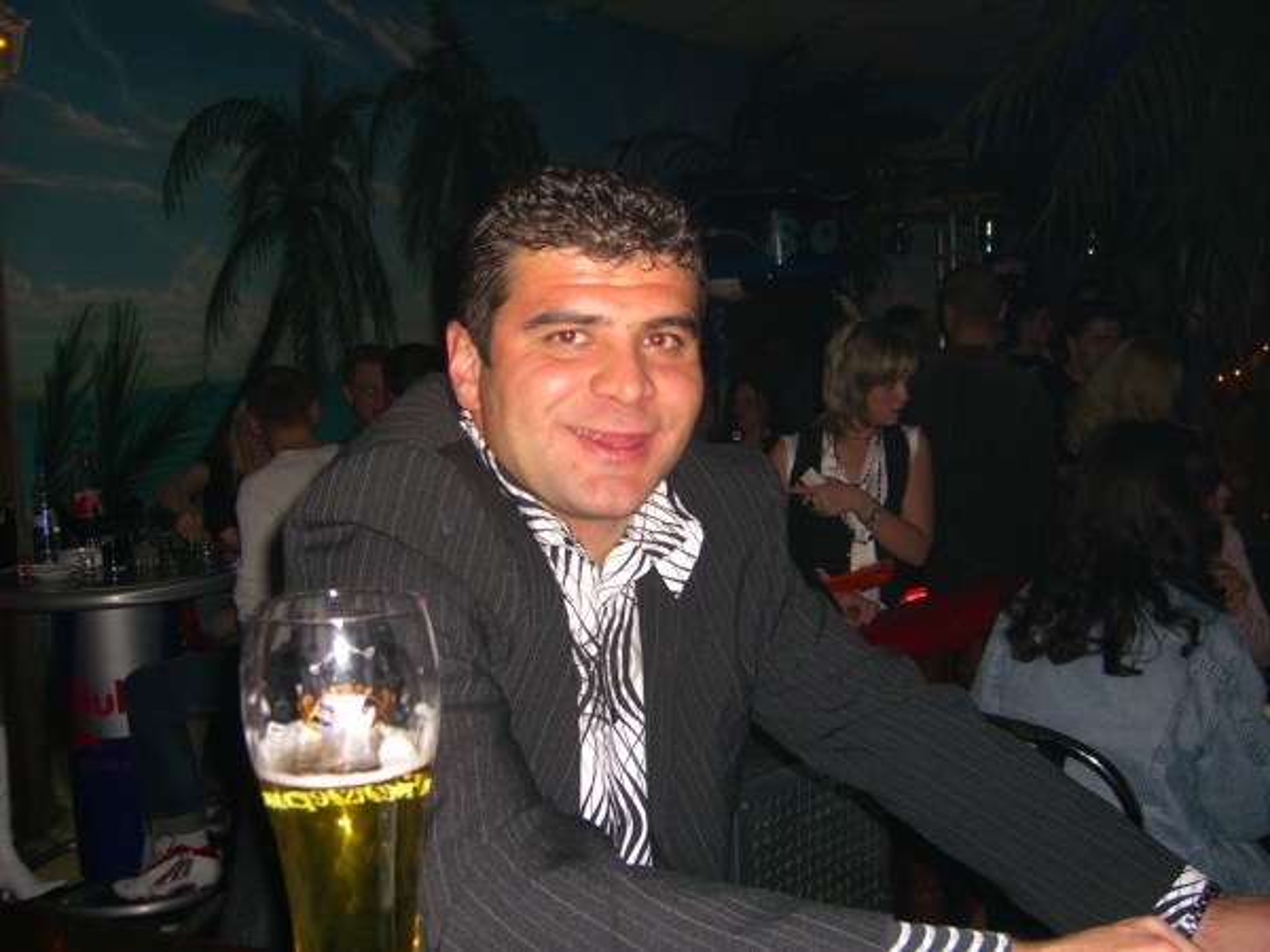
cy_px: 476
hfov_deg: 49.0
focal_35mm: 38
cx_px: 635
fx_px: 1394
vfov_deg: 37.7
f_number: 2.8
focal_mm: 7.9
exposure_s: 1/60
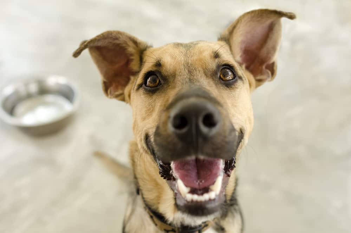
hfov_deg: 53.2
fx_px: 350
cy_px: 116
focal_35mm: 36
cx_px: 176
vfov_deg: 36.7
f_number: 2.5
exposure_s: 1/640
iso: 900
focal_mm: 24
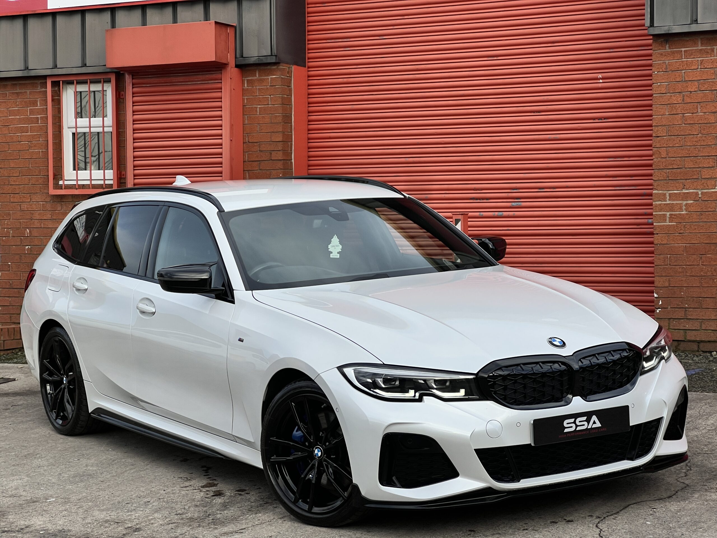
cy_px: 269
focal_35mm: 77
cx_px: 358
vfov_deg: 19.1
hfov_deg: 25.3
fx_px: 1595
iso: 32
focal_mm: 9
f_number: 2.8
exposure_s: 1/471
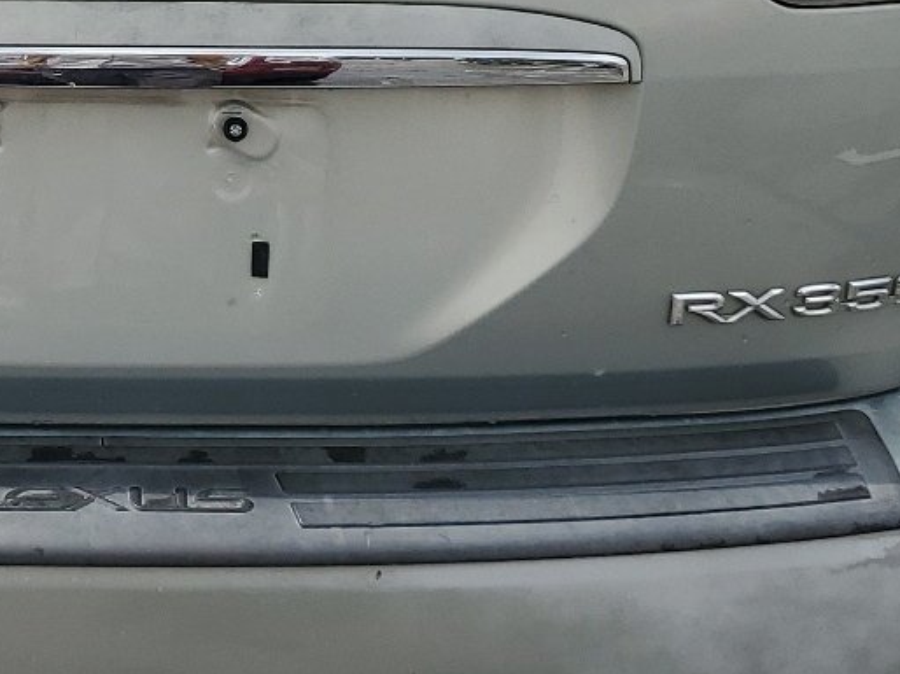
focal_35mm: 81
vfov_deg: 17.8
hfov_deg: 23.5
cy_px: 4
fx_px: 2105
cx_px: 100
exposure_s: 1/3333
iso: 50
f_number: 1.5
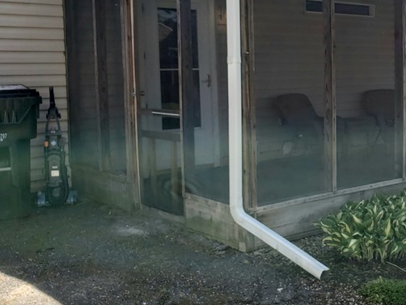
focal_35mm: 53
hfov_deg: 33.3
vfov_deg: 27.5
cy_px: 118
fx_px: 622
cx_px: 400
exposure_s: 1/838
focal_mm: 4.3
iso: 50
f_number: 2.4
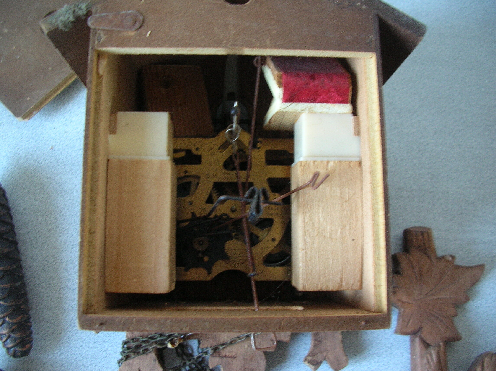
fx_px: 501
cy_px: 186
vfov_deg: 40.6
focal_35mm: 35
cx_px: 248
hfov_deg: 52.7
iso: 88
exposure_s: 1/5.9
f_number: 2.8
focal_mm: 5.8
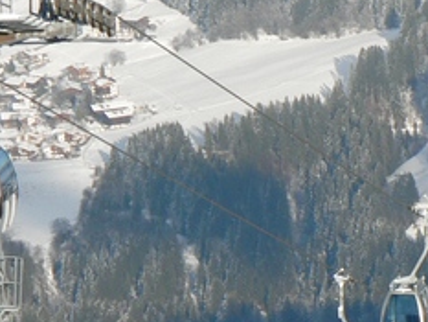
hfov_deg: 3.9
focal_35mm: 505
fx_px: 6247
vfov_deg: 2.9
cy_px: 320
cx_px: 349
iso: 80
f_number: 5
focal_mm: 24.6
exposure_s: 1/400
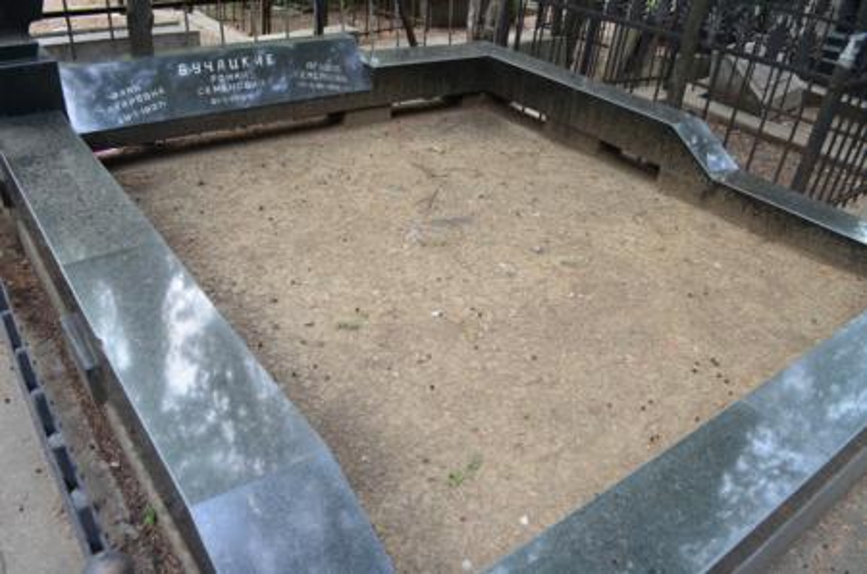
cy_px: 287
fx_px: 649
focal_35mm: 27
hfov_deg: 67.5
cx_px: 434
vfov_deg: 47.7
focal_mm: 18
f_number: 5.6
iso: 450
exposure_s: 1/40
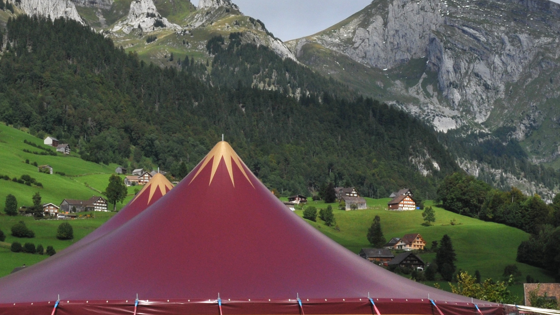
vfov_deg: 13.6
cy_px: 160
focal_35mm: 89
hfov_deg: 23.8
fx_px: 1322
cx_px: 202
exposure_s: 1/640
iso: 320
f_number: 13
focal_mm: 24
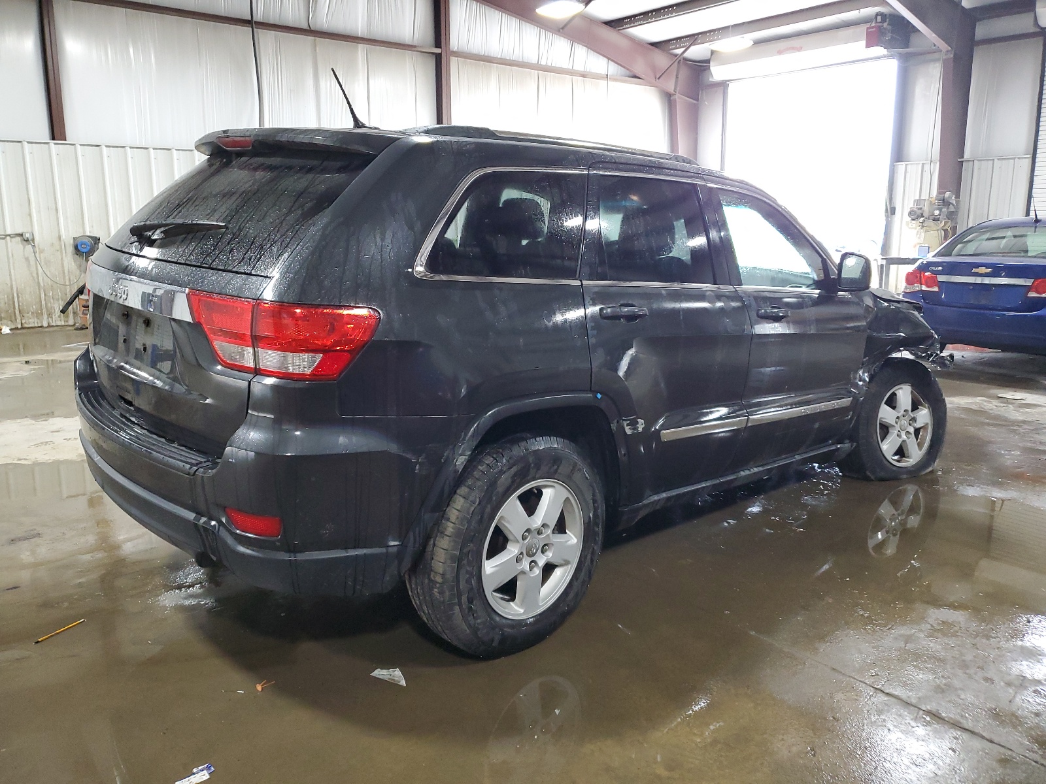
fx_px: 786
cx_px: 523
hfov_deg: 67.3
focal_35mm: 26
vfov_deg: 53.1
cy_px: 392
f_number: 1.5
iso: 260
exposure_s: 1/60.2
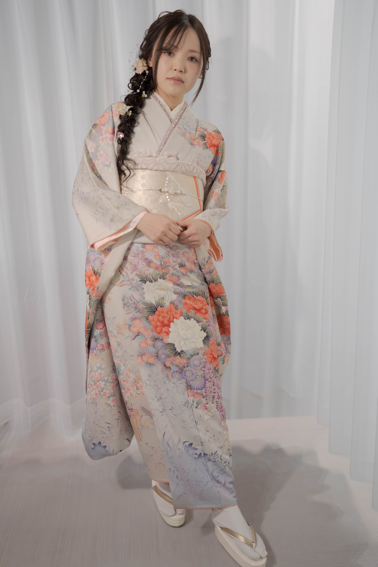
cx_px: 189
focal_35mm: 35
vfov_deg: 54.4
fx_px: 551
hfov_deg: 37.9
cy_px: 284
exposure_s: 1/400
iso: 2000
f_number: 1.8
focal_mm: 35
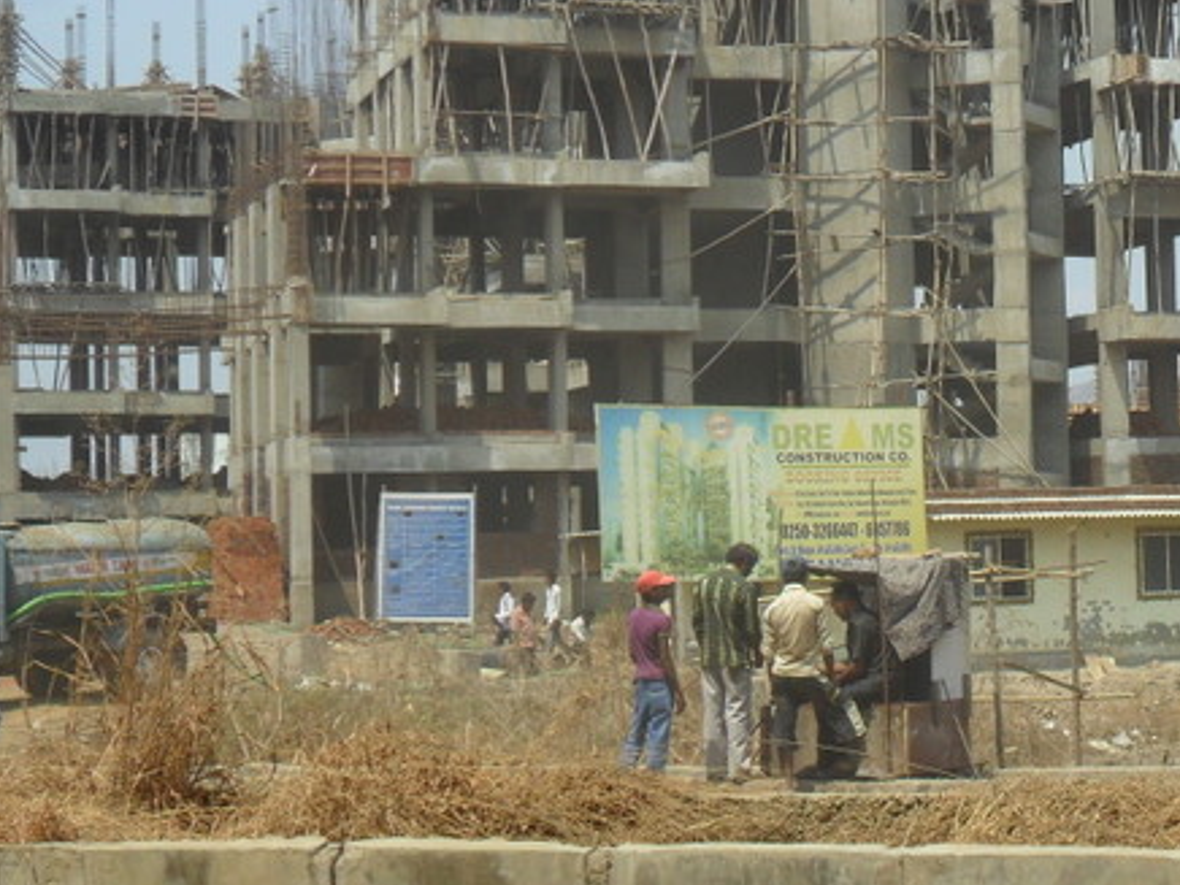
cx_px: 958
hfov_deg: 20.8
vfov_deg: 15.9
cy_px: 442
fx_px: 3170
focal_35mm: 93
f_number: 5
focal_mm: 9.3
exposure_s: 1/750
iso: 100
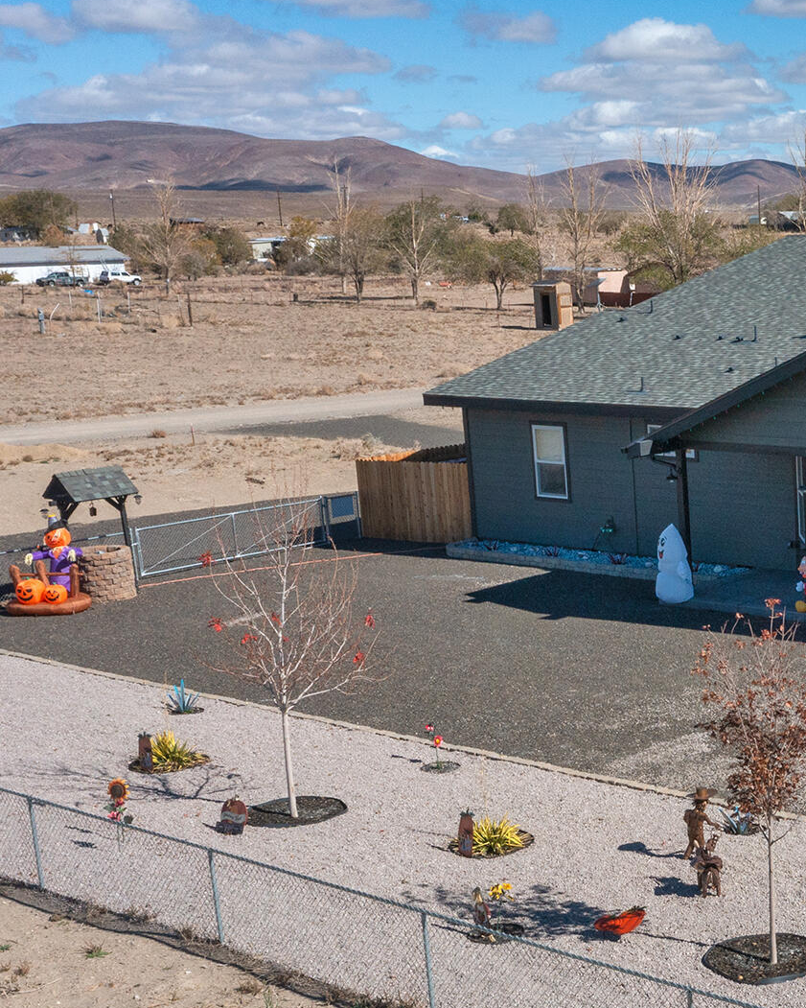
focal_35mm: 60
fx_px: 1789
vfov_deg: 31.2
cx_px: 943
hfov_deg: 23.4
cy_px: 668
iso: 100
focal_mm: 10.26
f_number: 7.1
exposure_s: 1/800
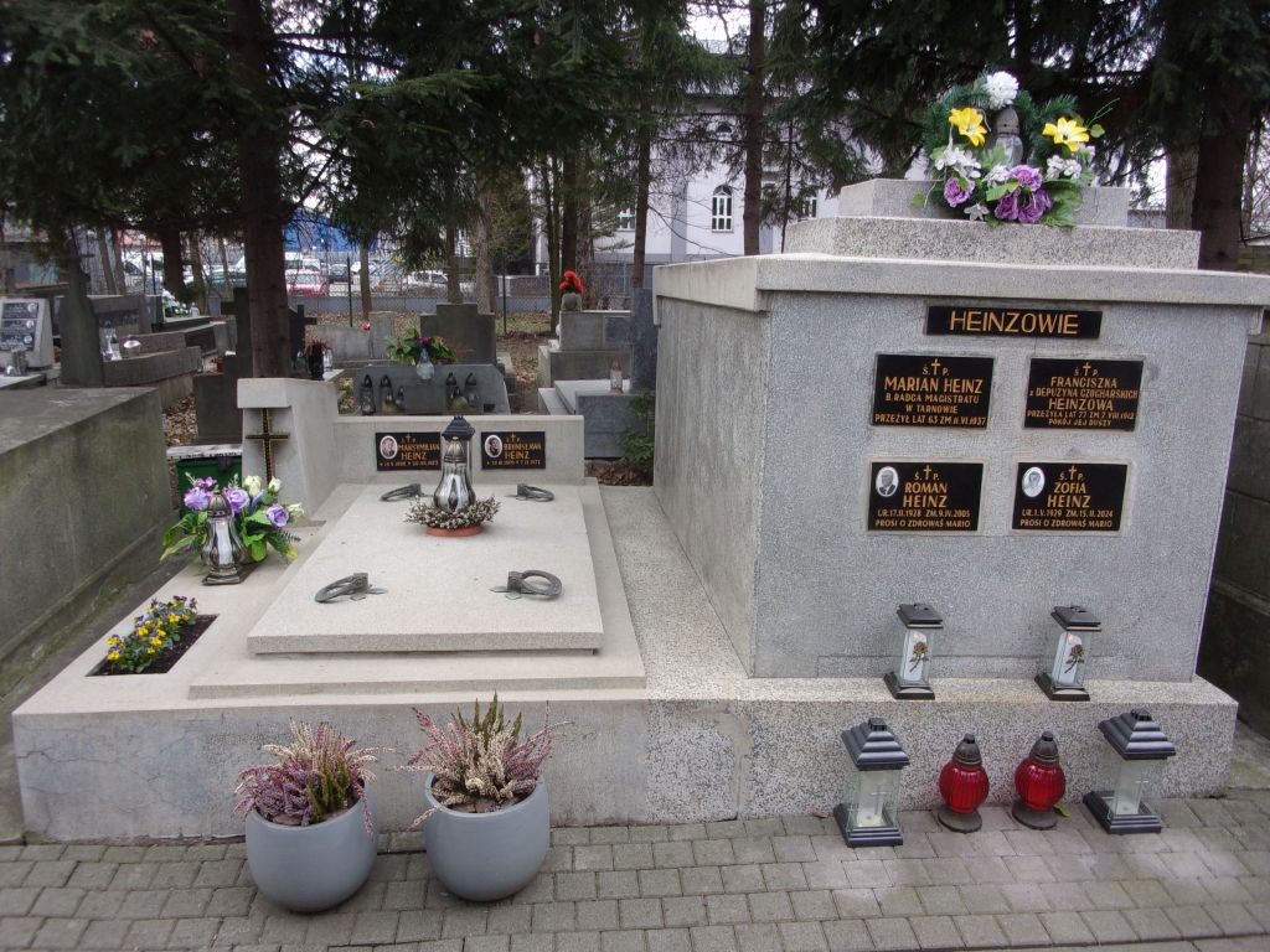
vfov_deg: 49.7
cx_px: 635
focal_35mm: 28
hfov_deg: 63.4
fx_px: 1027
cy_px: 476
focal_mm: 5.1
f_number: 3.9
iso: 80
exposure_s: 1/100
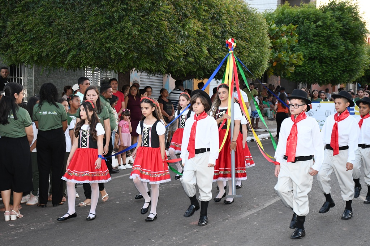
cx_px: 185
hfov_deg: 33.4
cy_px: 123
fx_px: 617
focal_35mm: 60
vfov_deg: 22.6
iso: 1600
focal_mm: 40
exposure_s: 1/200
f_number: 5
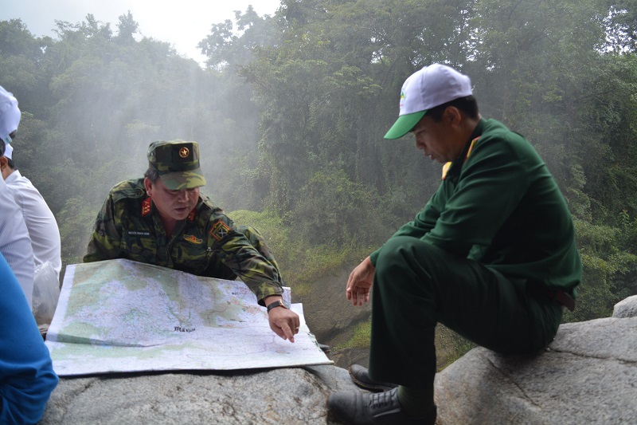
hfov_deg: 59.5
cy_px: 212
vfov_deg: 41.7
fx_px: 557
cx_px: 318
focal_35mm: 32
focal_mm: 21
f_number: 4
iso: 400
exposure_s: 1/1000
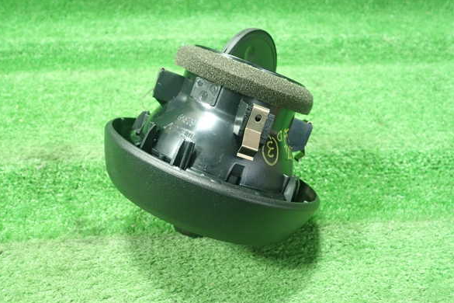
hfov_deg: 58.7
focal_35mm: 32
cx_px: 224
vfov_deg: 41.1
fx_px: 404
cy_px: 153
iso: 800
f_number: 2.3
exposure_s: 1/80
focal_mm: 5.5
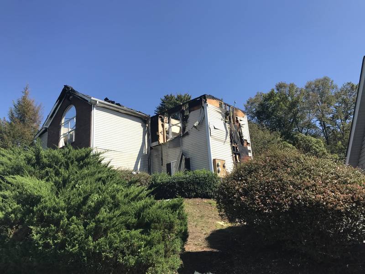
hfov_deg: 63.4
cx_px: 182
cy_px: 137
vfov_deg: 49.7
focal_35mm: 28
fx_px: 295
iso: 20
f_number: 1.8
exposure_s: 1/1408
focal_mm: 3.99
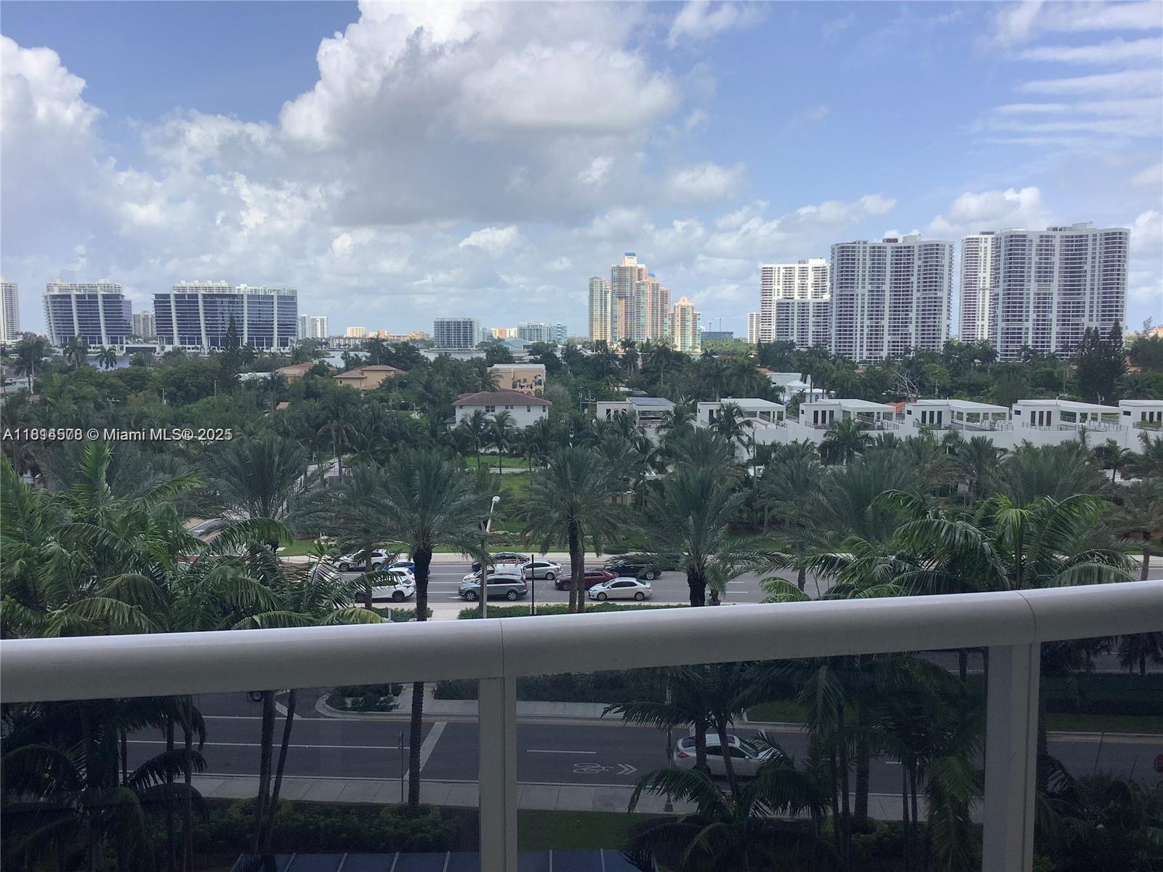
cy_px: 436
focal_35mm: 31
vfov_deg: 45.4
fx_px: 1042
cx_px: 582
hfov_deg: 58.4
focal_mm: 3.3
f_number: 2.4
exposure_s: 1/1058
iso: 25
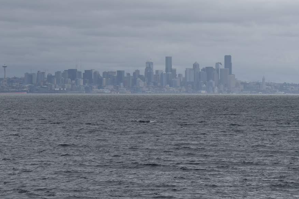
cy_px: 84
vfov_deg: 7.7
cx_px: 169
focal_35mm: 179
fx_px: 1487
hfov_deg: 11.5
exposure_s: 1/320
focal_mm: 122
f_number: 9
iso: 100
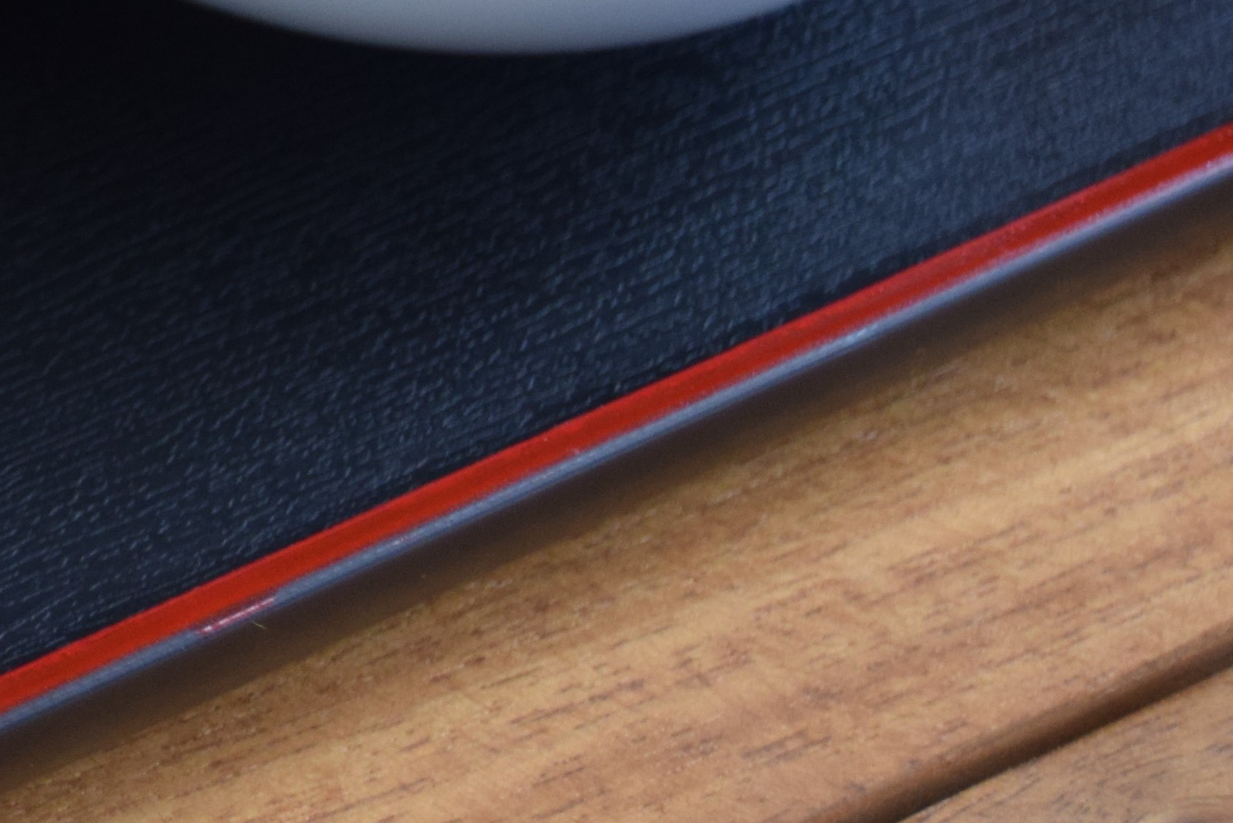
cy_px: -486
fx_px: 6536
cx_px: -1001
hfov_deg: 10.2
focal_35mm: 191
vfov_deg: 7.1
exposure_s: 1/60
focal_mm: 35
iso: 720
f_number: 4.5
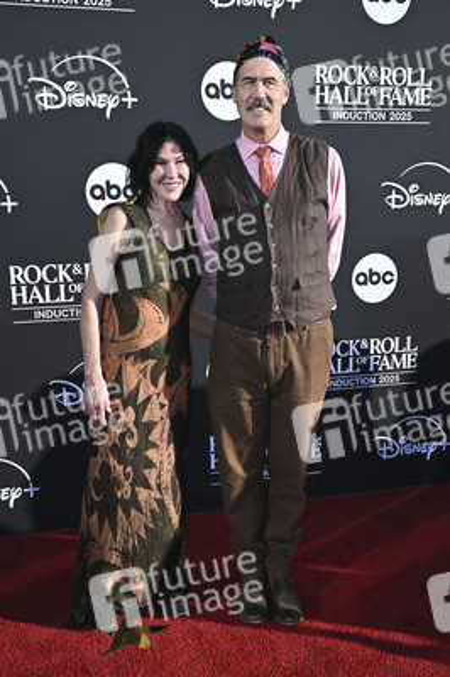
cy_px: 338
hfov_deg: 36.8
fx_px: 676
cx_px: 225
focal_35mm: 36
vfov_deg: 53.2
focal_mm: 36
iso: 250
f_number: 9
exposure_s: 1/320
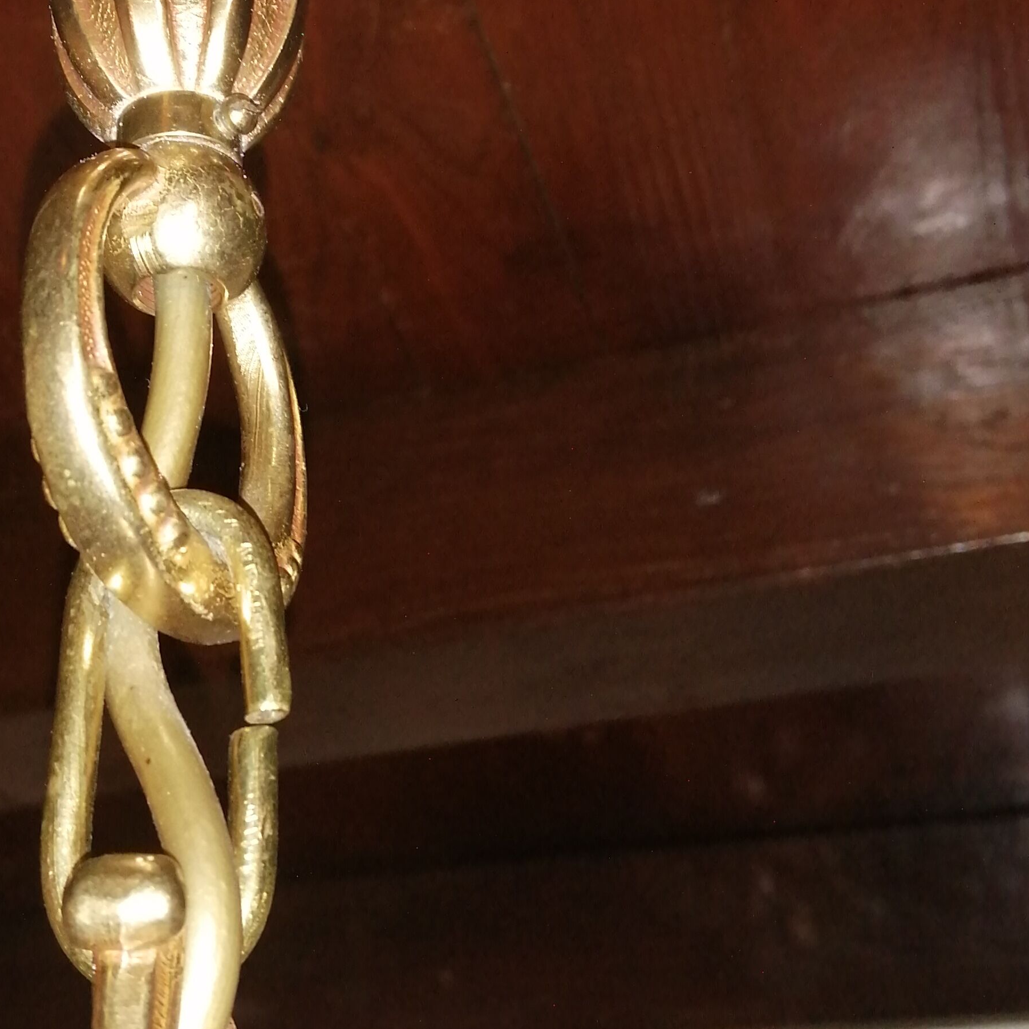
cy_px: 371
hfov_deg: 32.0
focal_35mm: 53
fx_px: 1782
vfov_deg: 32.0
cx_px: 366
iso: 125
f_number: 1.8
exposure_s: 1/33.3
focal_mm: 3.46
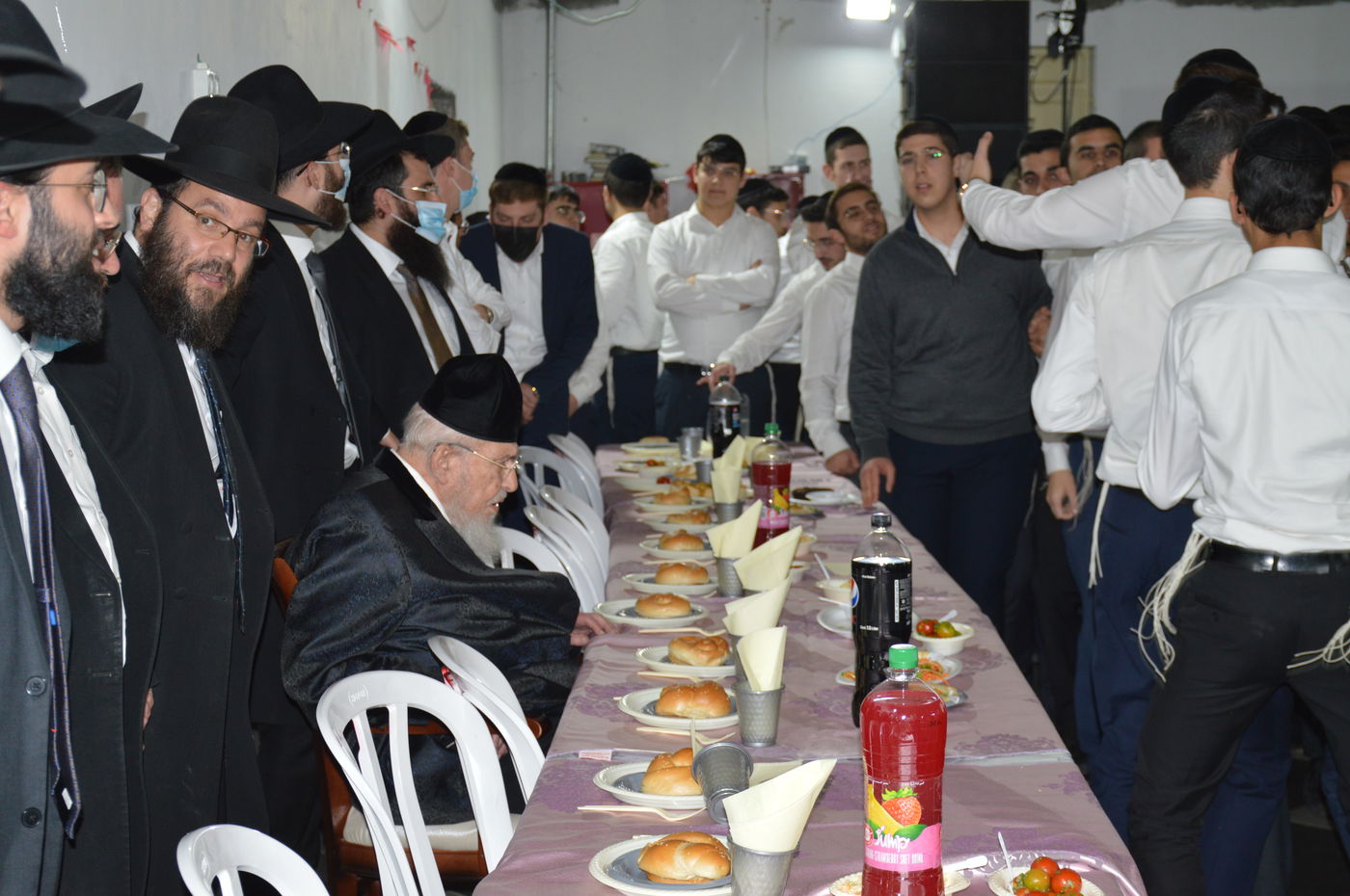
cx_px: 675
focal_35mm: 60
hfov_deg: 33.4
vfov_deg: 22.6
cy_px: 448
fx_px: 2247
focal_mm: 40
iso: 500
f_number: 4.5
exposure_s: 1/60
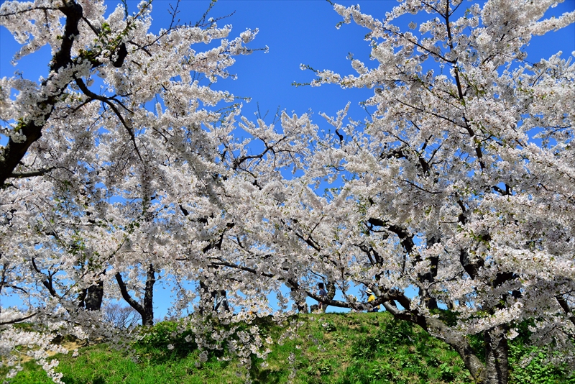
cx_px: 288
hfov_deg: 55.8
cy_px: 192
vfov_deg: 38.9
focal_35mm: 34
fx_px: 543
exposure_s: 1/5000
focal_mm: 34
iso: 400
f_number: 5
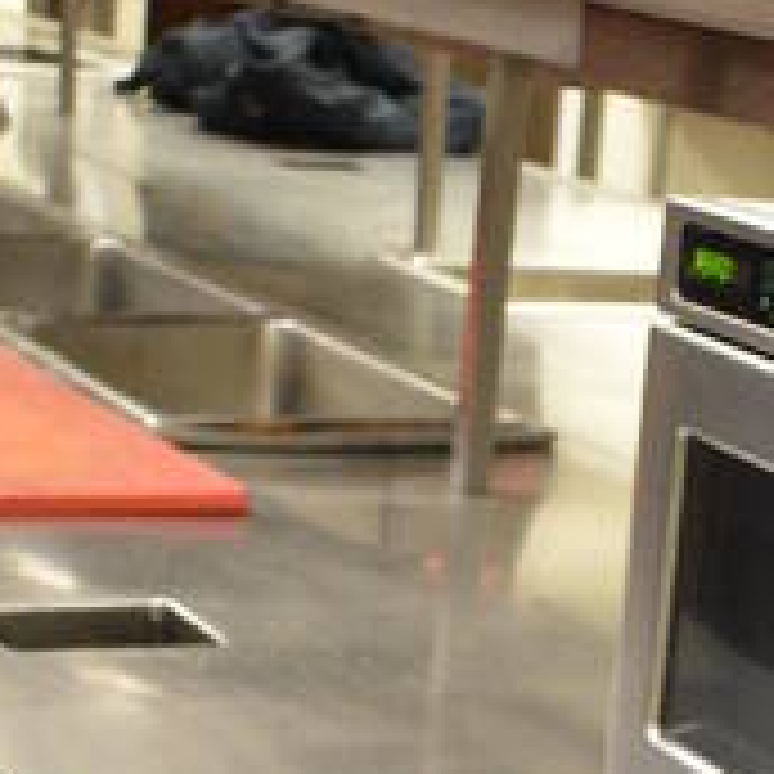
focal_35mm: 122
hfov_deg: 14.2
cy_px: 1019
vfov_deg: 13.7
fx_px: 3086
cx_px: 598
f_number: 3.5
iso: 2000
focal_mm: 18
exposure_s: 1/125
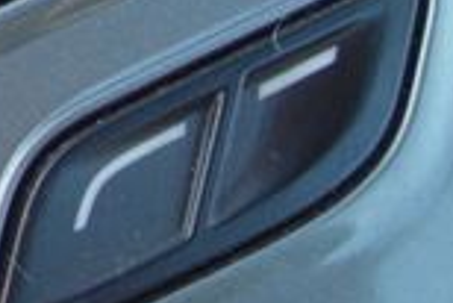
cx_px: -703
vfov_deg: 7.0
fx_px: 2343
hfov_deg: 9.6
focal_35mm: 186
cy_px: -378
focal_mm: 10.4
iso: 125
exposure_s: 1/100
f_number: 2.5
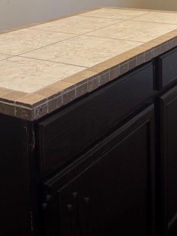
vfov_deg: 29.5
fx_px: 423
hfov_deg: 23.5
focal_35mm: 62
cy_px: 9
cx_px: 127
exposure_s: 1/60
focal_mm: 6.76
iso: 160
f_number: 1.78
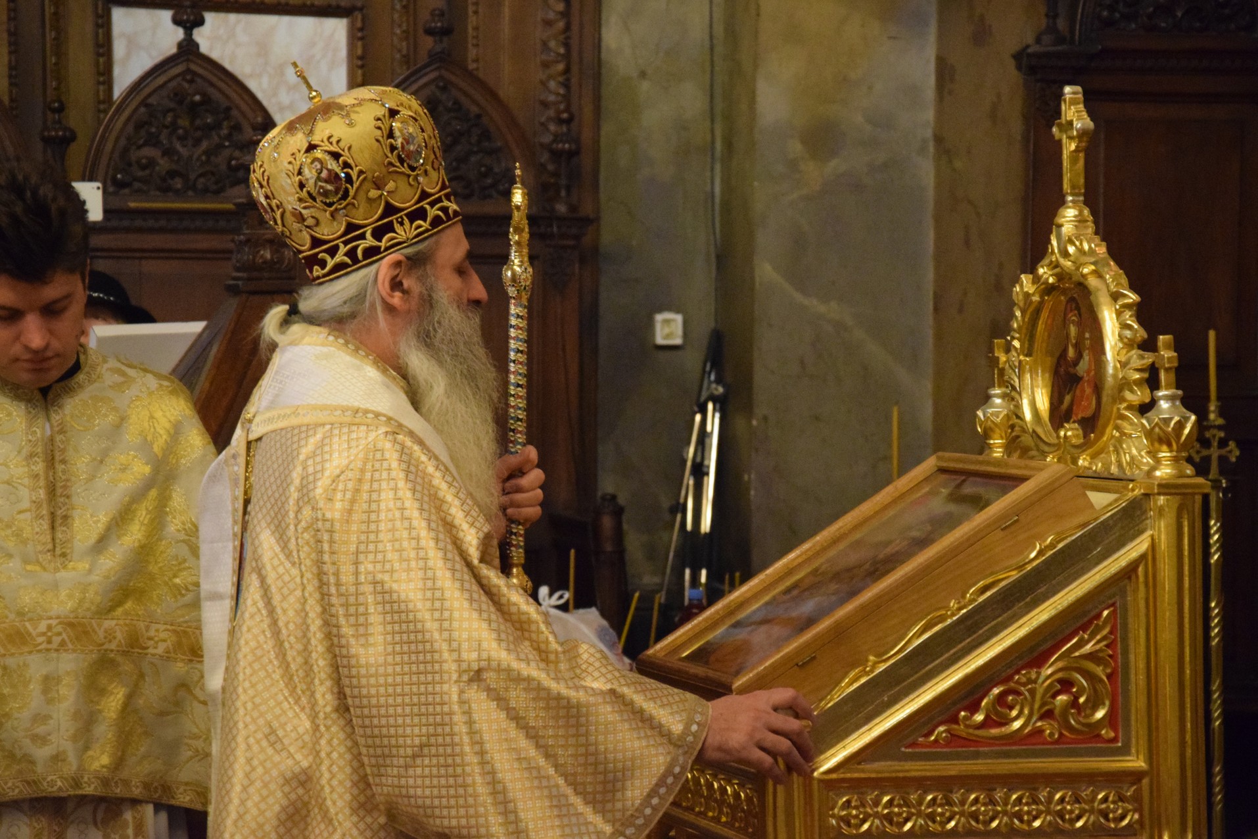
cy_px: 420
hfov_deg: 16.1
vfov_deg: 10.8
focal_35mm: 128
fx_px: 4455
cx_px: 629
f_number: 5.6
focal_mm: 85
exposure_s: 1/30
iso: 6400
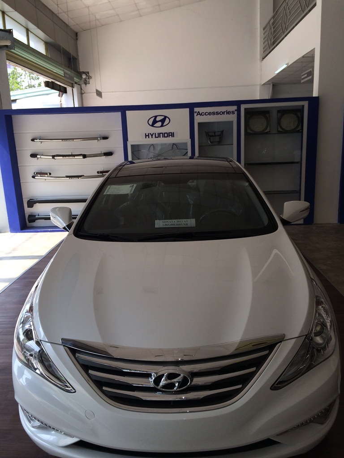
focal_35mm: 30
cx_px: 172
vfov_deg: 60.0
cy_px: 229
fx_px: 398
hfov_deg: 46.8
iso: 32
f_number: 2.2
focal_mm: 4.12
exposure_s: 1/466
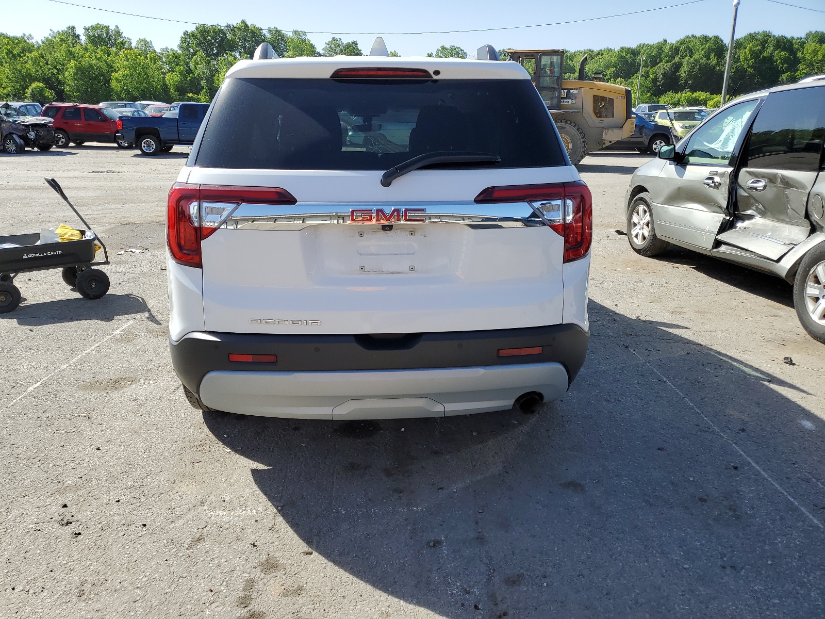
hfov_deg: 67.3
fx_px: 620
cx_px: 412
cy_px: 310
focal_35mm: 26
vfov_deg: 53.1
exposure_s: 1/2000
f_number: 1.5
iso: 50
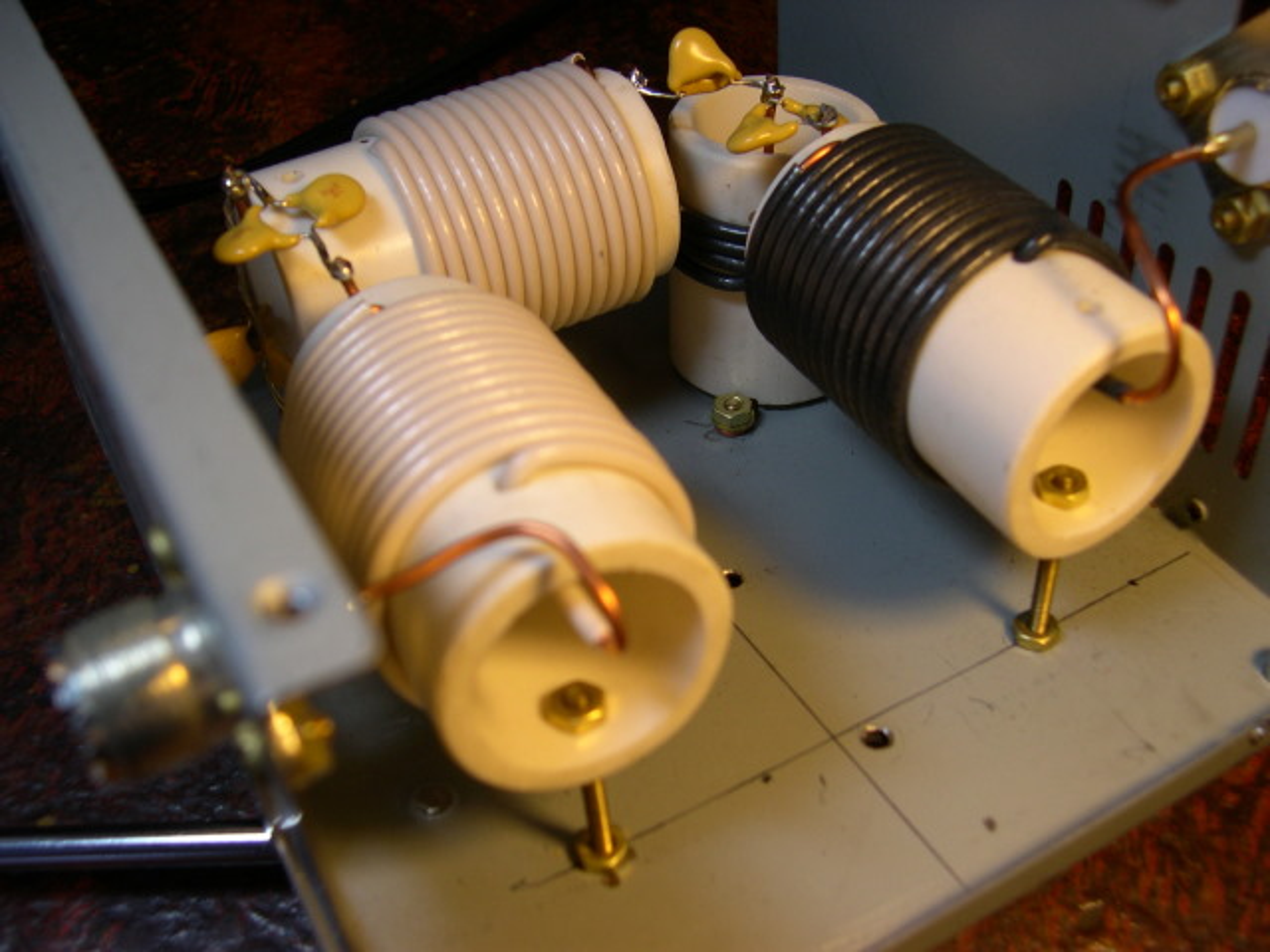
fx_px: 1394
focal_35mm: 38
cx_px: 635
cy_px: 476
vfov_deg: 37.7
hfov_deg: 49.0
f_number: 2.8
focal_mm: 8
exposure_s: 1/86.6
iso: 100
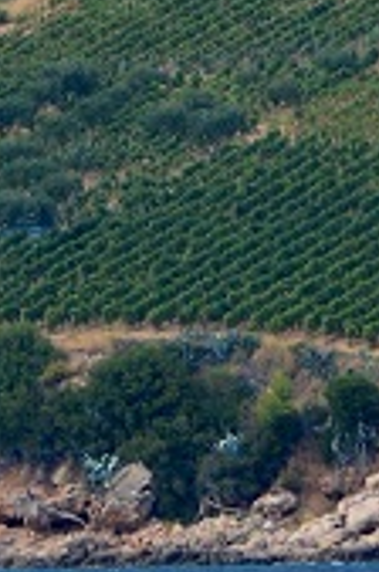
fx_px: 11938
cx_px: -702
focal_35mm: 753
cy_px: -794
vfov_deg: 2.7
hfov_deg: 1.8
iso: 400
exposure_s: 1/1250
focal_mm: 85
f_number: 5.6
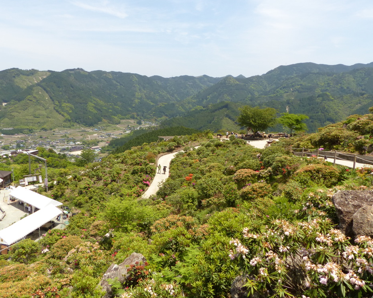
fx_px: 309
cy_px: 149
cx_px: 179
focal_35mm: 28
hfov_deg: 62.2
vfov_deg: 51.5
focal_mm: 4.6
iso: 200
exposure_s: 1/1300
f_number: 4
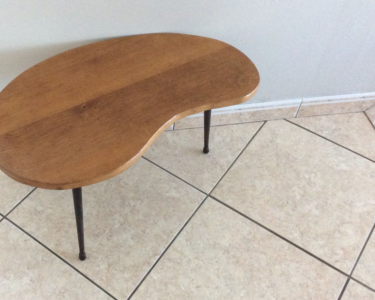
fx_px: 488
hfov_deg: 41.3
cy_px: 148
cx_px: 116
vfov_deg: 34.2
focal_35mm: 44
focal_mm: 3.3
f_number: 2.4
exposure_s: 1/20
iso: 320
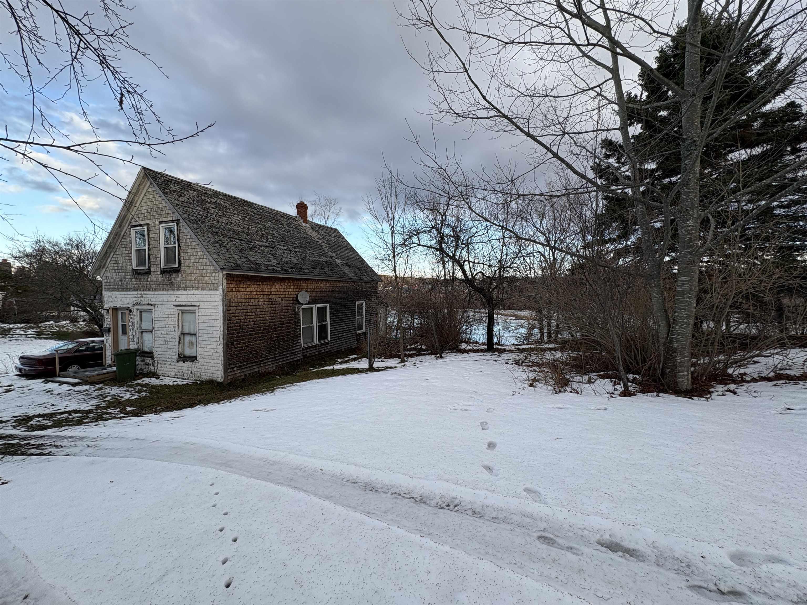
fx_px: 326
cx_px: 404
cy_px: 302
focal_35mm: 14
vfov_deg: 85.7
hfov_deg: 102.1
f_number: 2.2
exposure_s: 1/399
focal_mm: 2.22
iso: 50
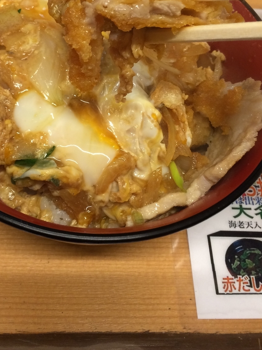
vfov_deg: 44.0
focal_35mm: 42
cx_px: 105
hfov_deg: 34.2
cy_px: 108
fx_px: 424
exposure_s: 1/30
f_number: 2.2
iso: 100
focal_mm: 4.15
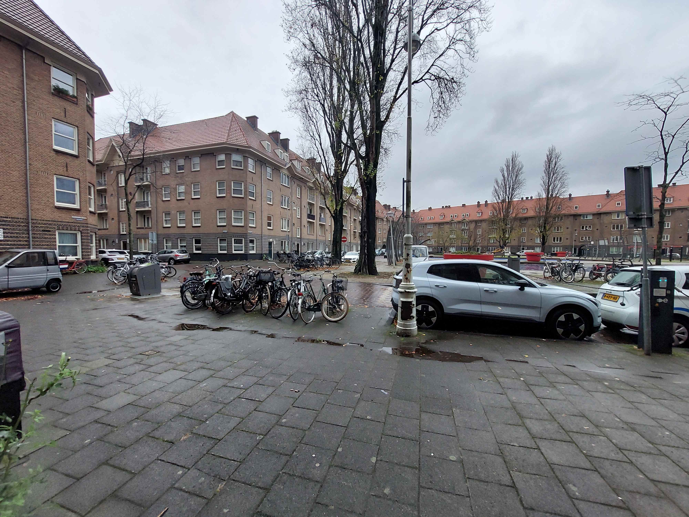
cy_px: 258
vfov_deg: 89.9
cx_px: 344
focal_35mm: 13
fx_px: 259
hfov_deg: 106.2
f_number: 2.2
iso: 80
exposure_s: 1/50
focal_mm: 1.74
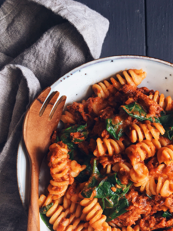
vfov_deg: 42.9
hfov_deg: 33.2
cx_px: 120
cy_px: 164
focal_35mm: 43
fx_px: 287
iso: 32
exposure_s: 1/50
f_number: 2.2
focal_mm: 4.15
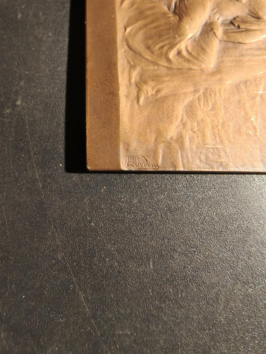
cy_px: 177
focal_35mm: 23
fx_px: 236
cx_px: 133
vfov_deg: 73.9
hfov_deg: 58.9
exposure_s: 1/50
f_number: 2
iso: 200
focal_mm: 2.32
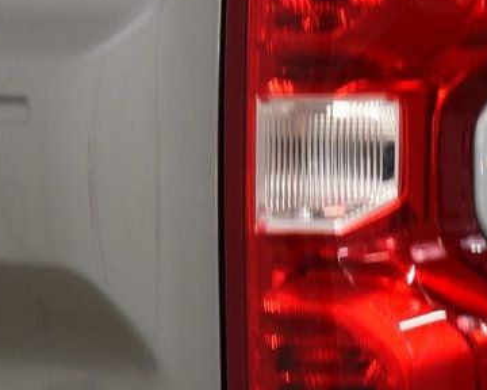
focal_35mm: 248
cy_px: 290
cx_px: 391
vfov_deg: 6.2
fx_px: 3575
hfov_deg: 7.8
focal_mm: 62
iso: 1400
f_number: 7.1
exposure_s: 1/30
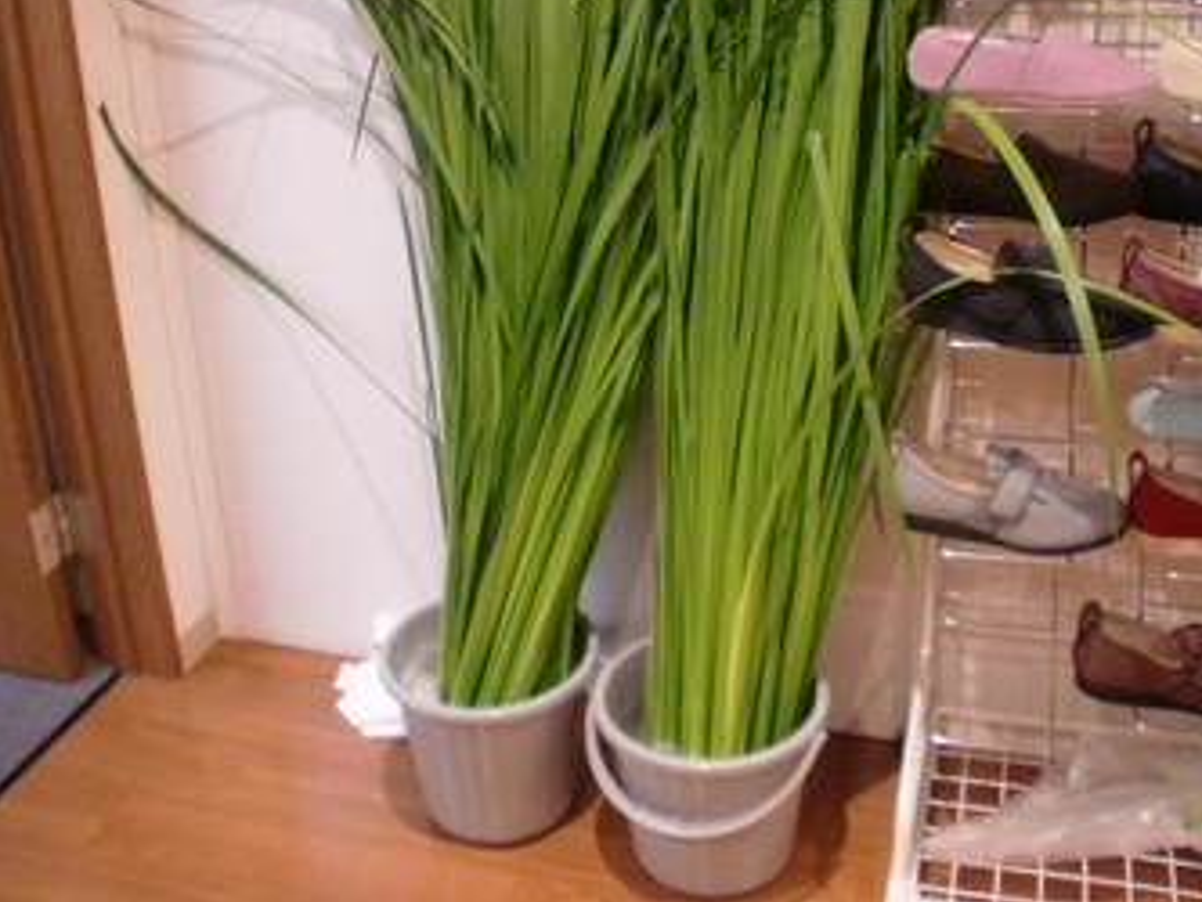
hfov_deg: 44.8
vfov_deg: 33.7
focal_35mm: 42
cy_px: 229
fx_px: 1459
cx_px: 606
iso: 320
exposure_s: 1/60
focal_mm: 4.65
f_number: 2.6
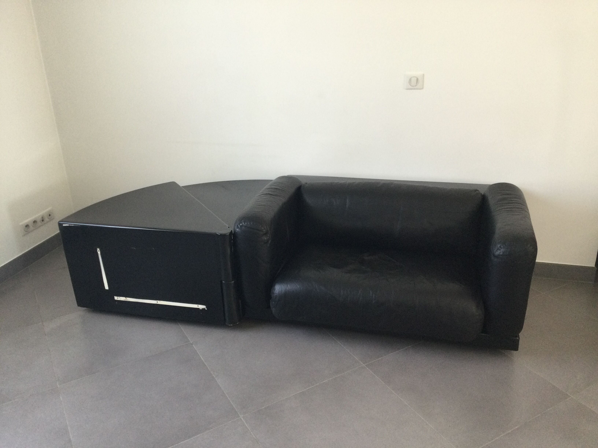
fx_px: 536
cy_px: 224
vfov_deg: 45.4
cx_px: 299
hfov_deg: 58.4
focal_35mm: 31
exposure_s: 1/33
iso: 100
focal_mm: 3.3
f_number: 2.4
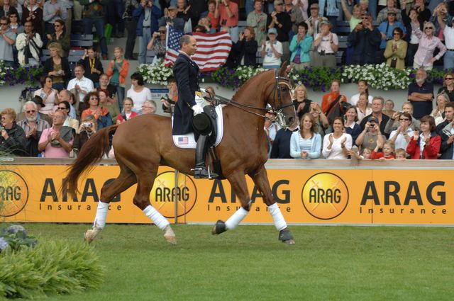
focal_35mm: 158
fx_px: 1984
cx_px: 227
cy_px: 150
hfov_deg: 13.1
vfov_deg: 8.7
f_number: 5.6
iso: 200
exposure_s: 1/250
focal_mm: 105
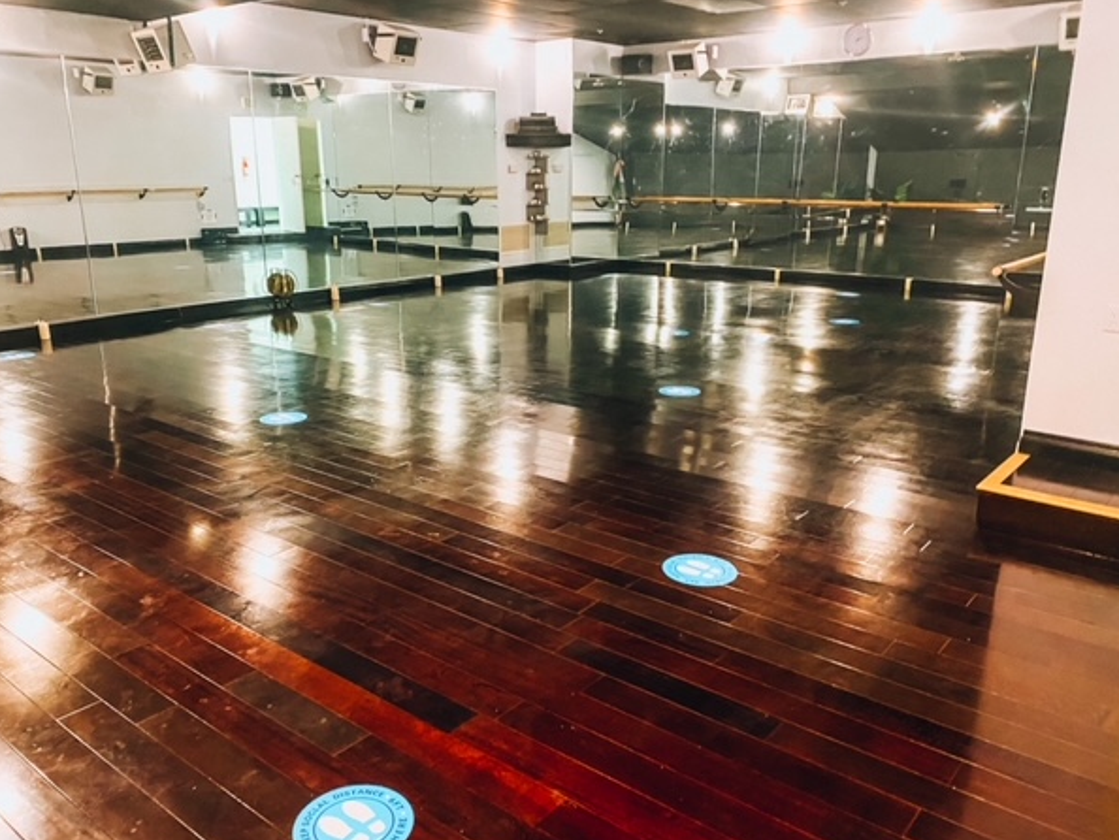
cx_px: 520
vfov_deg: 49.8
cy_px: 411
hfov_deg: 63.4
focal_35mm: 28
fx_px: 905
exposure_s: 1/30
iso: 640
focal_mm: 4.25
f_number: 1.8
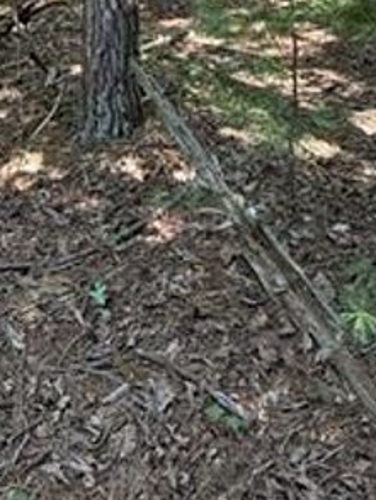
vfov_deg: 31.2
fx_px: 781
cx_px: -37
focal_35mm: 54
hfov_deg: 25.2
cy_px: -62
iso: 125
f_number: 2.2
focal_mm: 2.22
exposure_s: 1/99
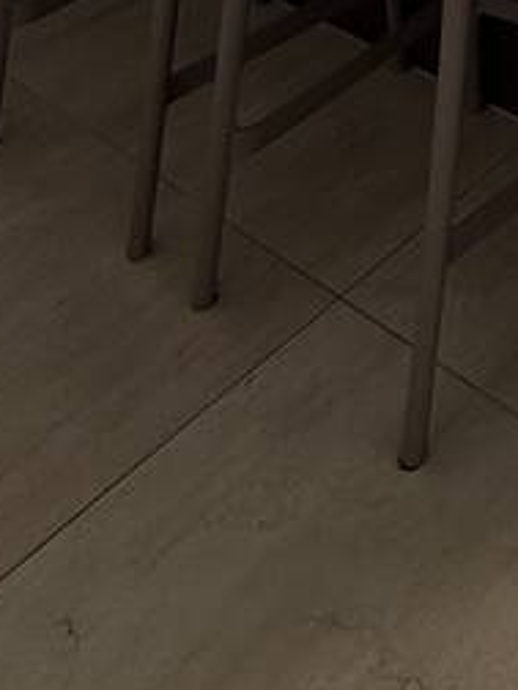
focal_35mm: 60
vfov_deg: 20.4
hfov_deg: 19.9
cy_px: -608
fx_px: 1197
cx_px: 850
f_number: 2.2
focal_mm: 2.22
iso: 40
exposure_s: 1/143
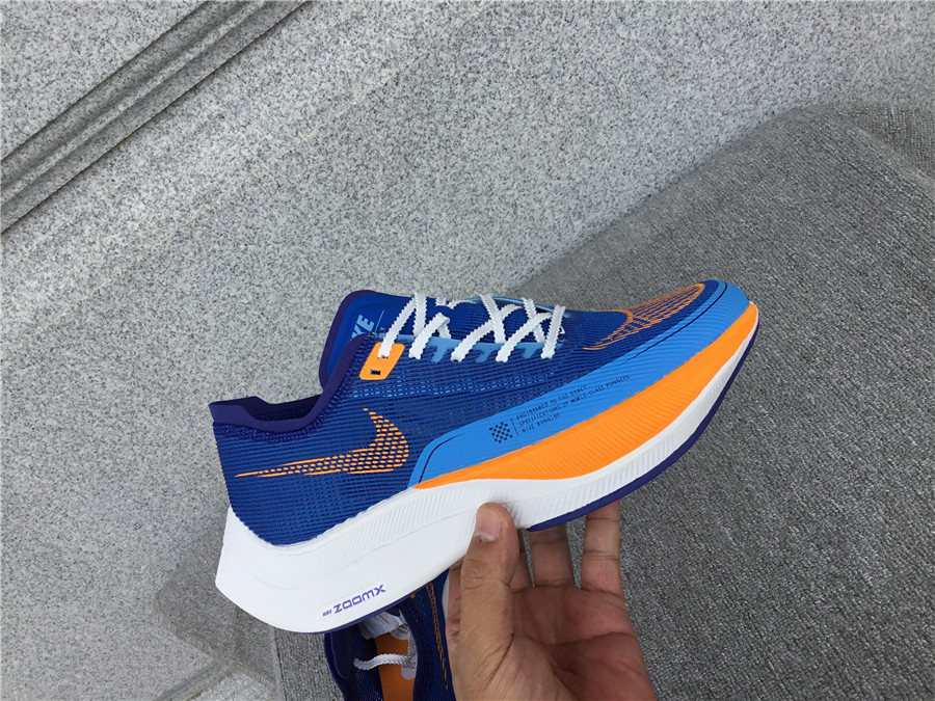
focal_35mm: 31
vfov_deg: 45.4
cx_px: 468
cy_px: 350
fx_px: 837
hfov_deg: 58.4
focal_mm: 3.3
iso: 25
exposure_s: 1/476
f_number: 2.4
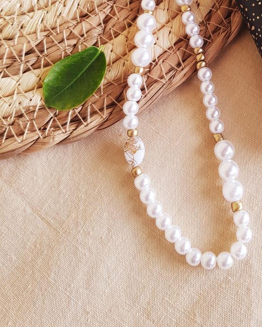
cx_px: 203
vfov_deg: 40.6
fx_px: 417
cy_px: 54
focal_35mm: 43
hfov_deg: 34.0
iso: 50
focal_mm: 4.2
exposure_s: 1/100
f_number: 1.7
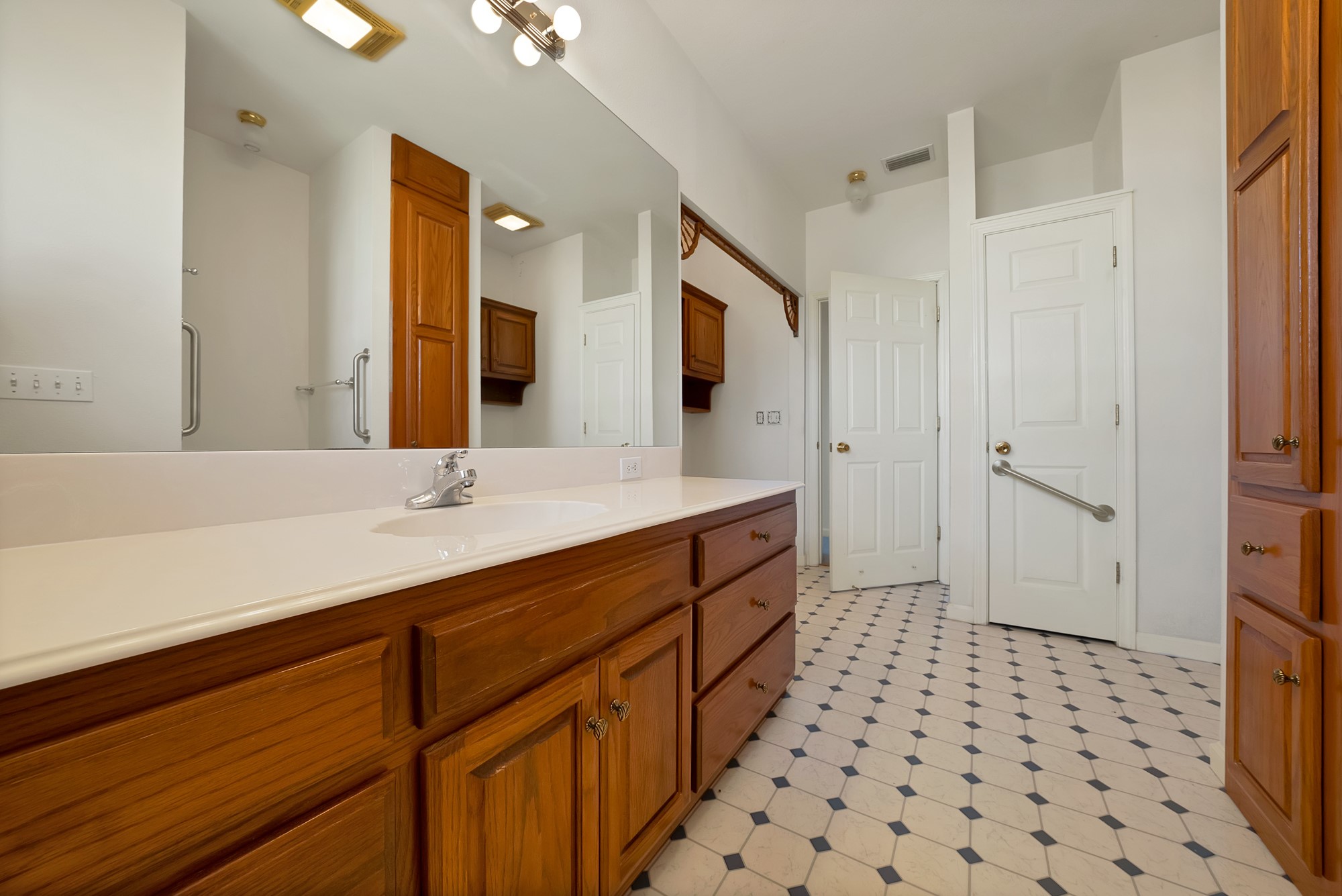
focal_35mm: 12
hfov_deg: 112.6
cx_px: 671
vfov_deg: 90.1
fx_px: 447
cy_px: 448
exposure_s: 1/8
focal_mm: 12
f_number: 9
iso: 640
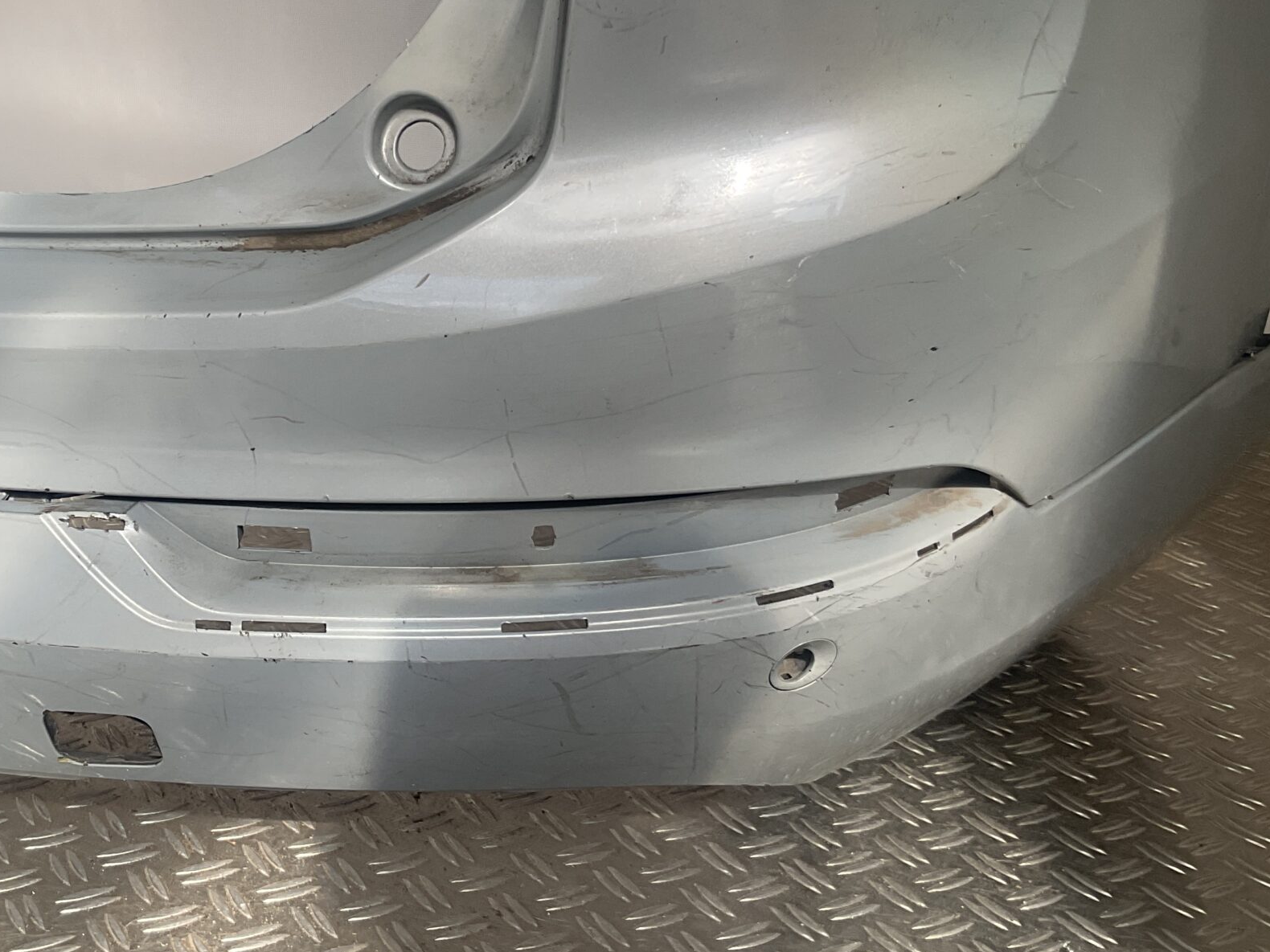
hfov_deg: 39.8
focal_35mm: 47
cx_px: 391
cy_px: 353
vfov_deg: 30.7
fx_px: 1724
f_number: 1.8
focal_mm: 3
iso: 16
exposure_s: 1/770
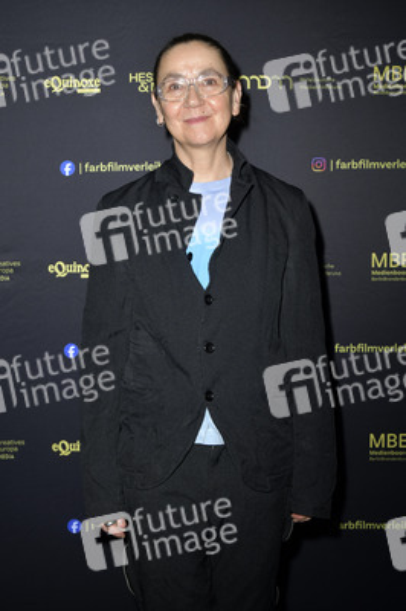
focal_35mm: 50
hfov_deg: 26.9
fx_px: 847
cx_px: 203
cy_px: 306
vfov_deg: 39.6
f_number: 6.3
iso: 250
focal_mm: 50
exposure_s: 1/250
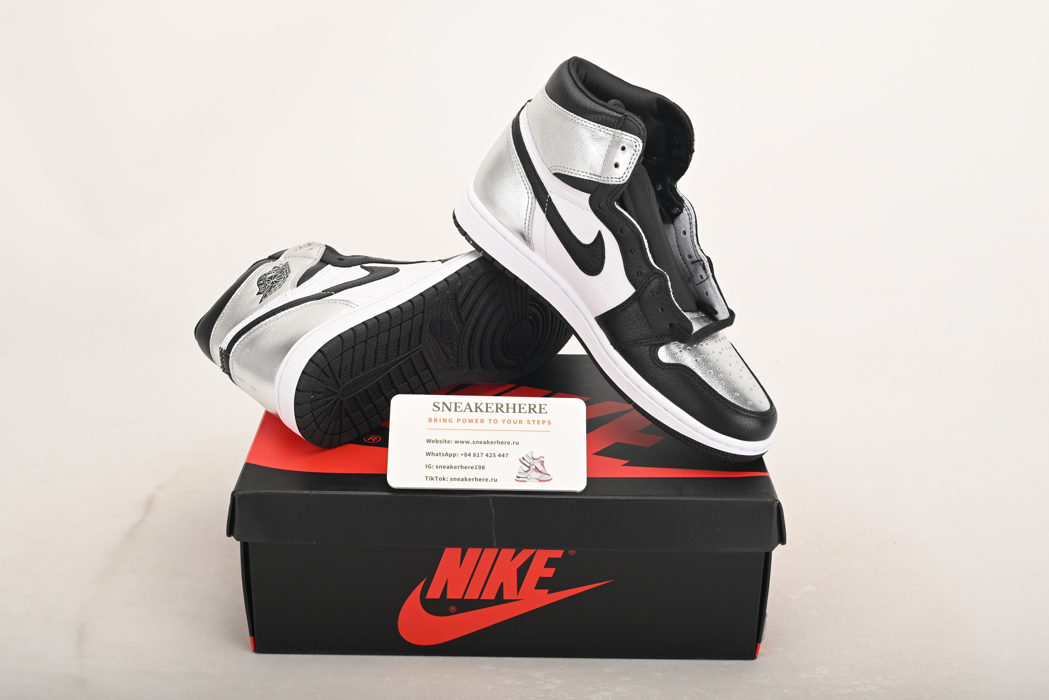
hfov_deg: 39.6
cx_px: 524
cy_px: 350
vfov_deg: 27.0
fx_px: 1457
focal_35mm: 50
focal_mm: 50
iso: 100
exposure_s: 1/200
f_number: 11
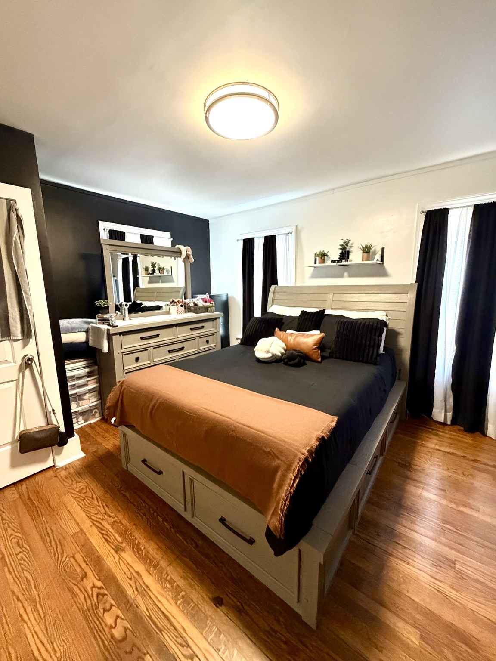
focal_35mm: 14
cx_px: 248
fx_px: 267
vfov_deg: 102.1
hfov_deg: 85.7
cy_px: 330
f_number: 2.2
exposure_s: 1/60
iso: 640
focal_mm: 2.22
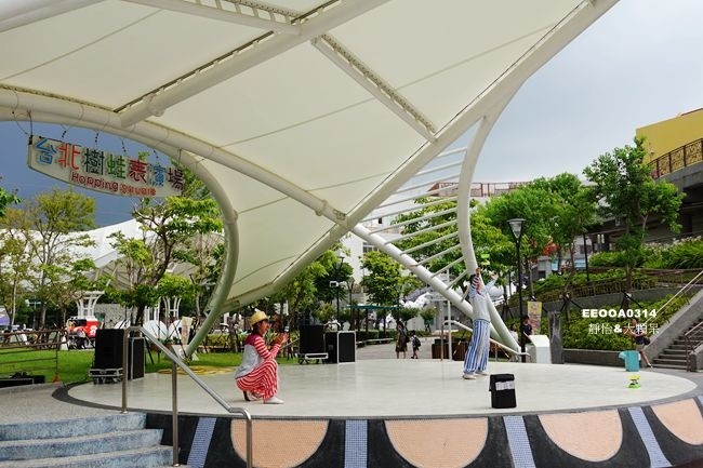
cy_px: 234
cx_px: 352
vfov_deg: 36.9
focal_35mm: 36
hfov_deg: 53.1
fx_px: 703
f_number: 4
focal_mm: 13.34
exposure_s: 1/250
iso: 125
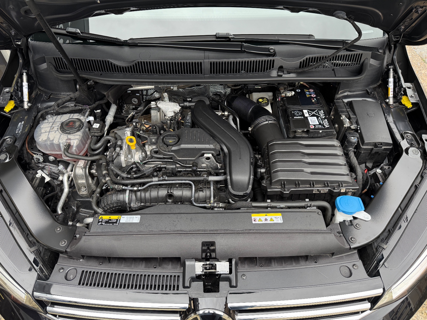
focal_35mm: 24
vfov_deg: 56.8
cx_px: 214
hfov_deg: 71.6
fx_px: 296
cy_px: 160
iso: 125
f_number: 1.78
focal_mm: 6.76
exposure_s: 1/134
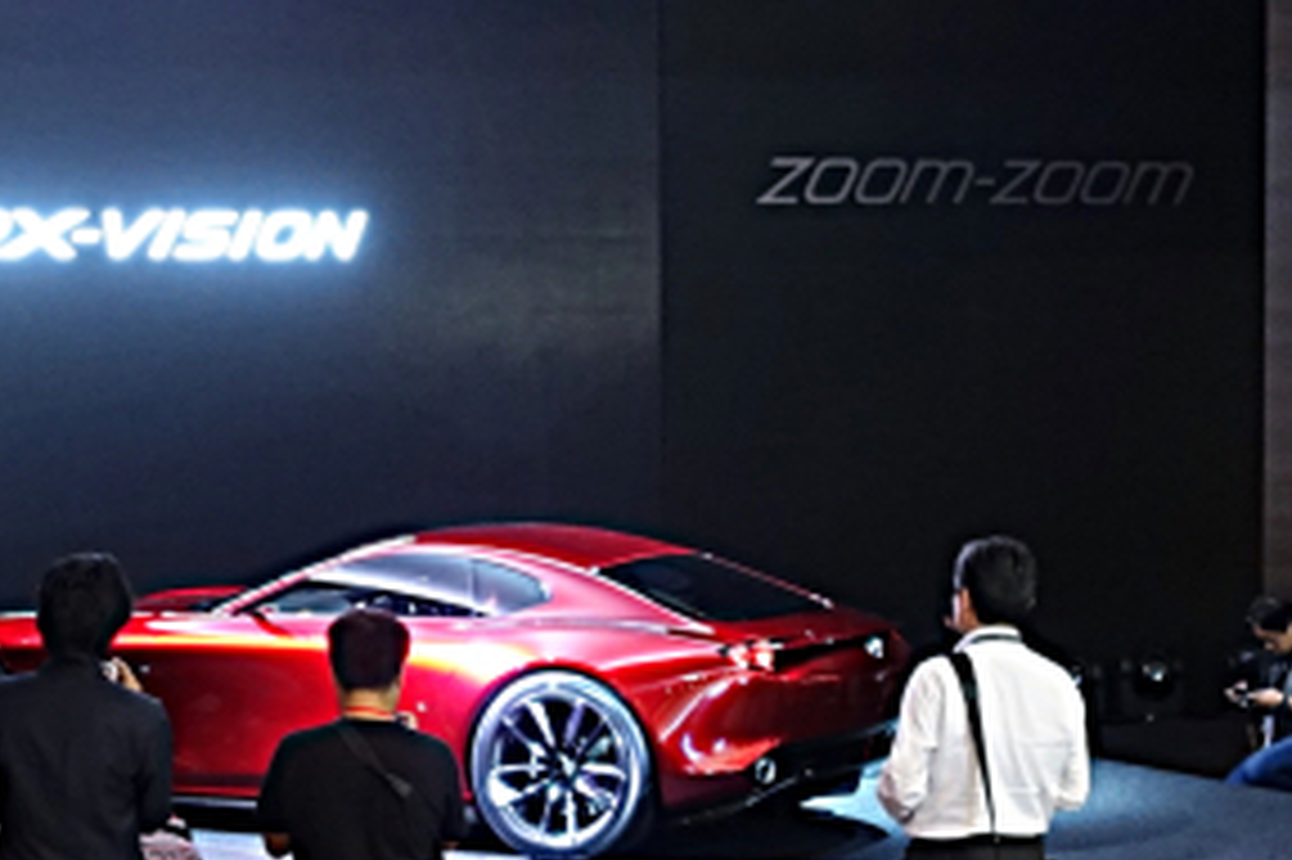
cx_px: -29
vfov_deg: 25.0
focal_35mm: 54
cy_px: 477
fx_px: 1937
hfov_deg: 33.4
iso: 640
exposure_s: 1/30
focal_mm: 8.98
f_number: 2
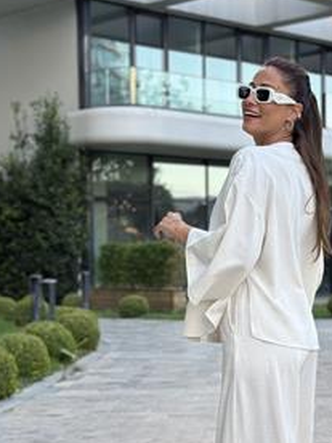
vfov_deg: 22.2
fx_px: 1125
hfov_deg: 16.7
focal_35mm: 88
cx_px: 261
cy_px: 279
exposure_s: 1/256
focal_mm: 6.86
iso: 80
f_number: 1.78
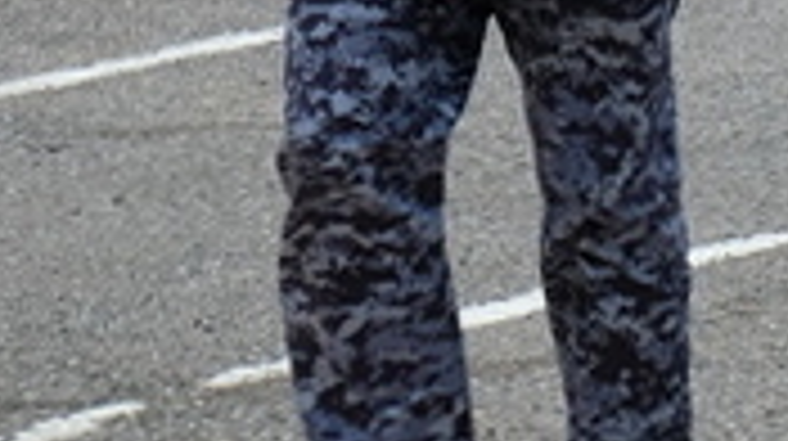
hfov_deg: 6.8
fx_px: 6199
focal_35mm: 297
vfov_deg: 4.0
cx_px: 2062
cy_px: -358
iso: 1000
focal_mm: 34.3
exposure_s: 1/150
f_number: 5.6
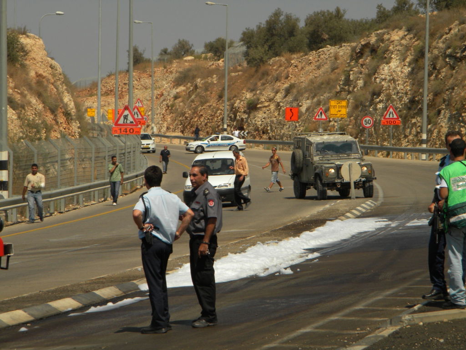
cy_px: 175
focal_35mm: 148
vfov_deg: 10.0
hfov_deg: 13.3
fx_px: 1992
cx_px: 233
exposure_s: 1/328
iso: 80
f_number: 10
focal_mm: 26.8
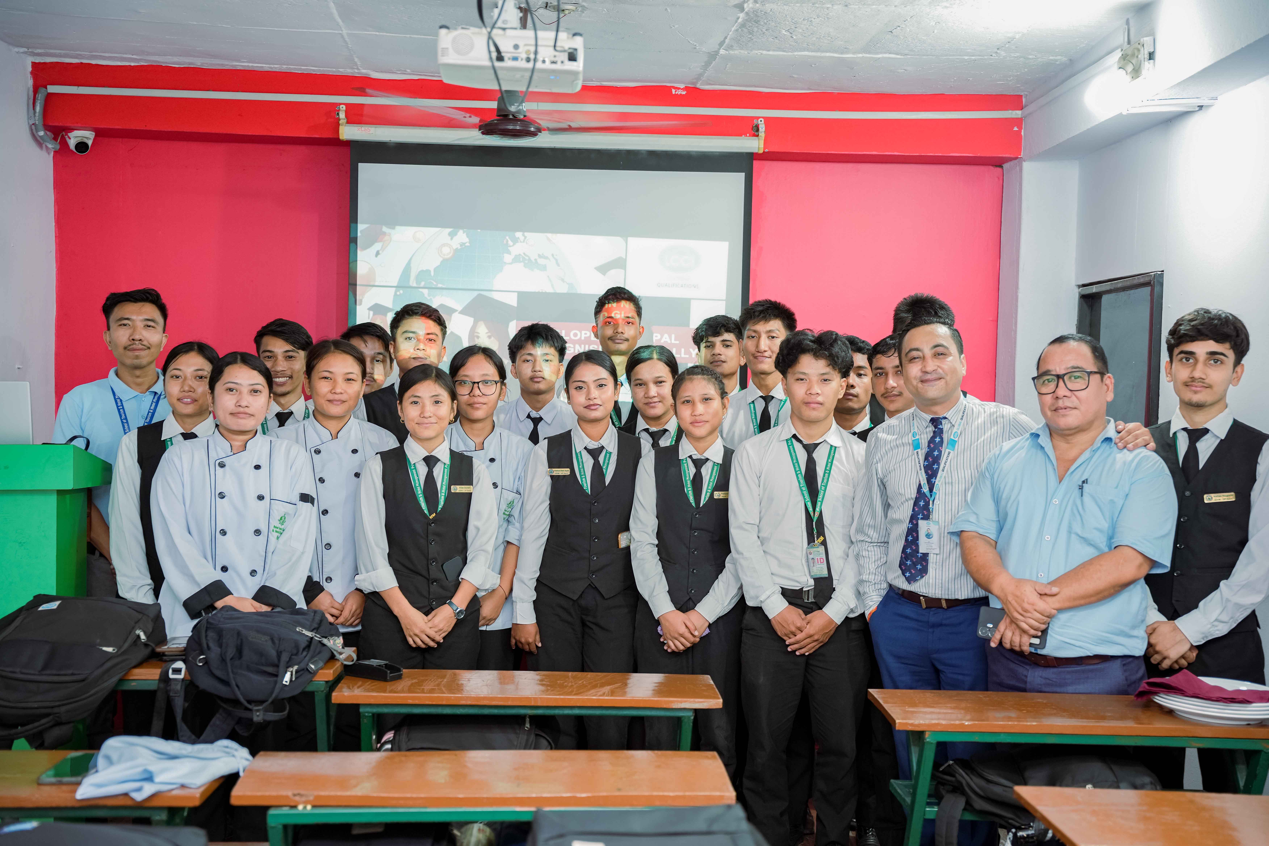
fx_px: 1494
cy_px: 423
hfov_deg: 46.0
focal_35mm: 42
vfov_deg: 31.6
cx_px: 634
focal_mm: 42.4
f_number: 2.8
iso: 400
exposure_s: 1/25
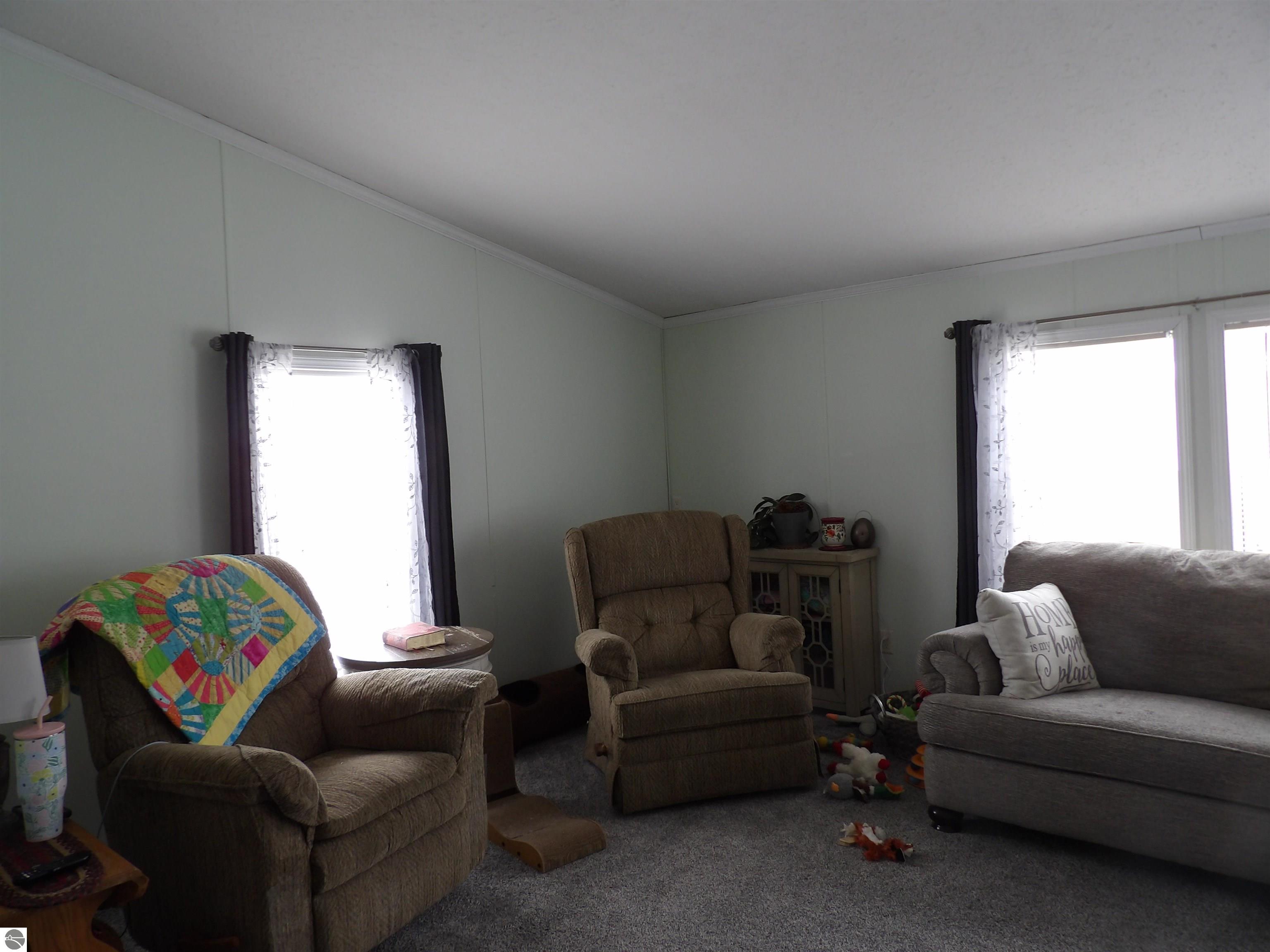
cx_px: 635
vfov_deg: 56.8
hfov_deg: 71.6
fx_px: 881
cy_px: 476
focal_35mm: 24
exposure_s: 1/76
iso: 100
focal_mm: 4.3
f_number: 2.8
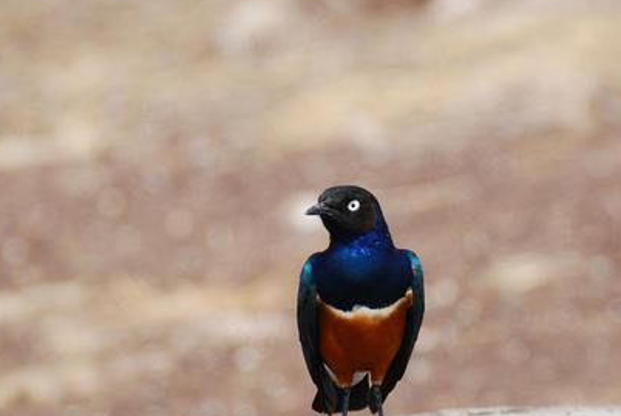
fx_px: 9014
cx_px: 372
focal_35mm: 522
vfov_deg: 2.6
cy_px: 314
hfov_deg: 3.9
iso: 100
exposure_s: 1/320
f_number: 5.6
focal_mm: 200
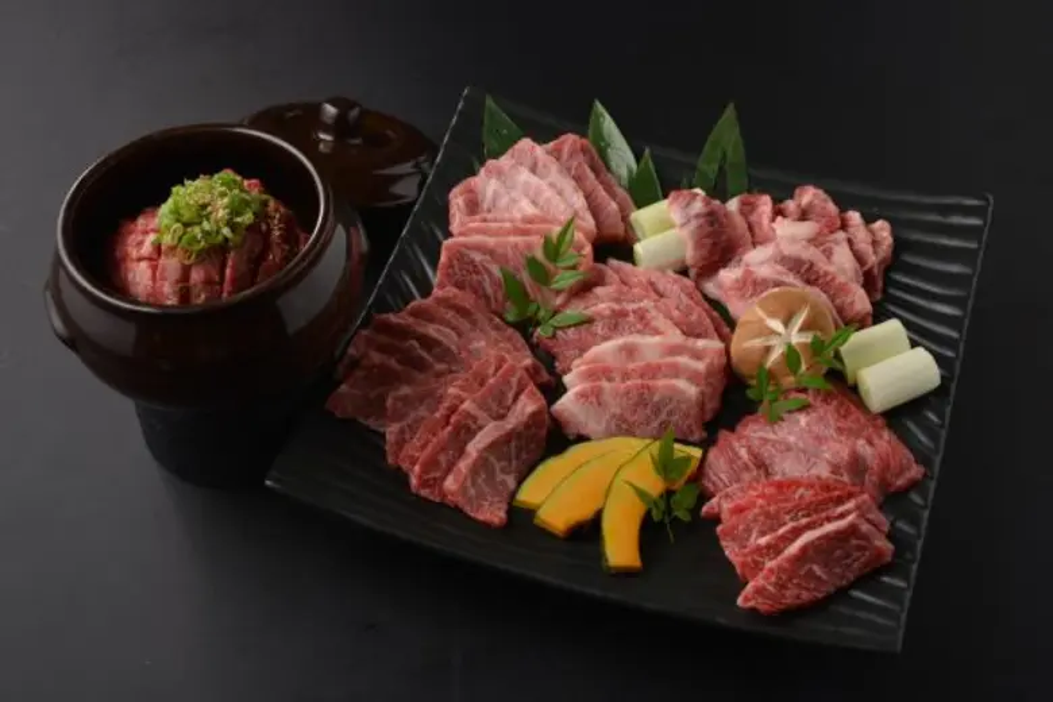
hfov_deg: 33.4
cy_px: 351
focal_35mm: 60
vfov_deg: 22.6
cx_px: 526
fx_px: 1755
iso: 100
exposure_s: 1/160
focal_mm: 60
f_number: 10
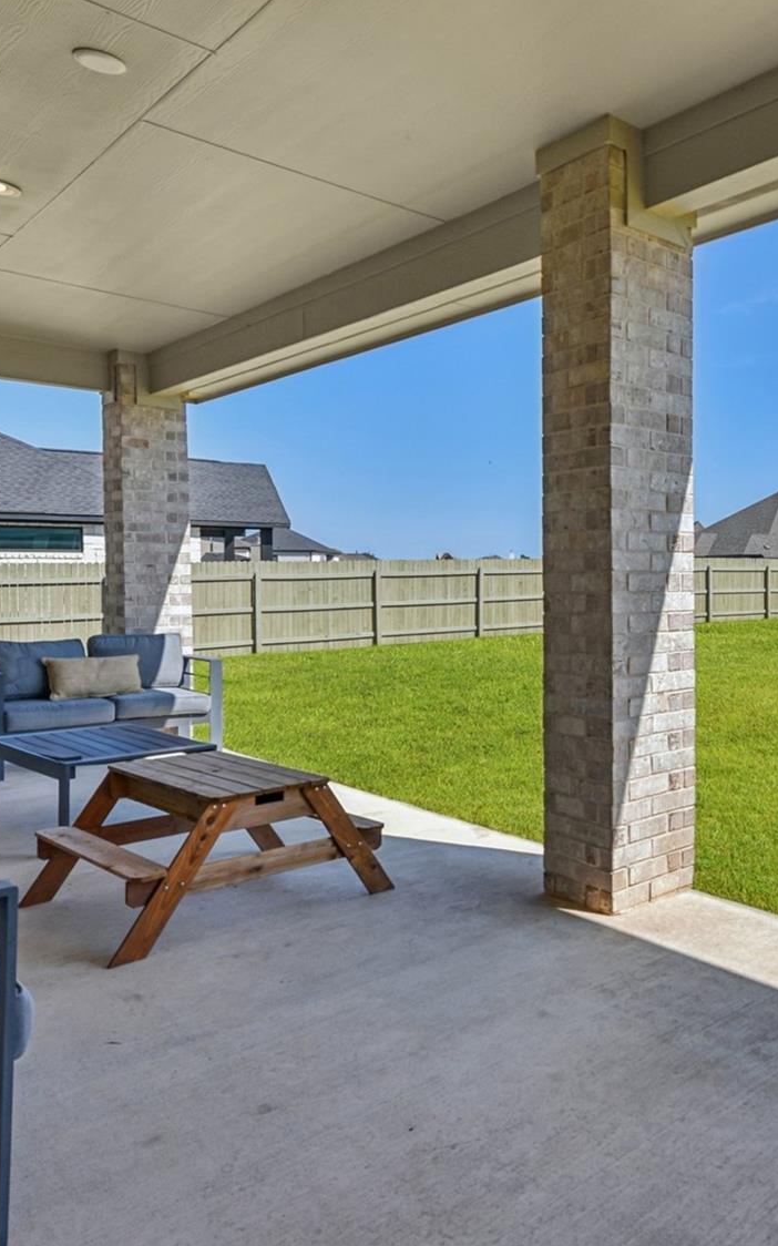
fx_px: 882
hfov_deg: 42.3
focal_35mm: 26
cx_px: 746
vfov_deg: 70.3
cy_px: 567
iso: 100
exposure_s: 1/250
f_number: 8
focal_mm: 14
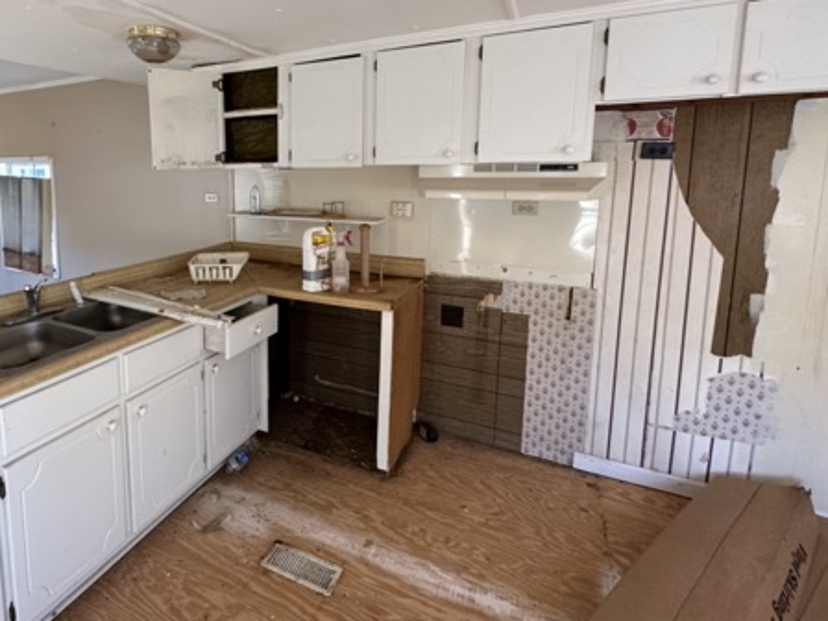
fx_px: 478
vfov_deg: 65.0
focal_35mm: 20
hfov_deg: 79.3
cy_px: 231
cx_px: 283
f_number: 2.2
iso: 250
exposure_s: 1/99
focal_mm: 2.22
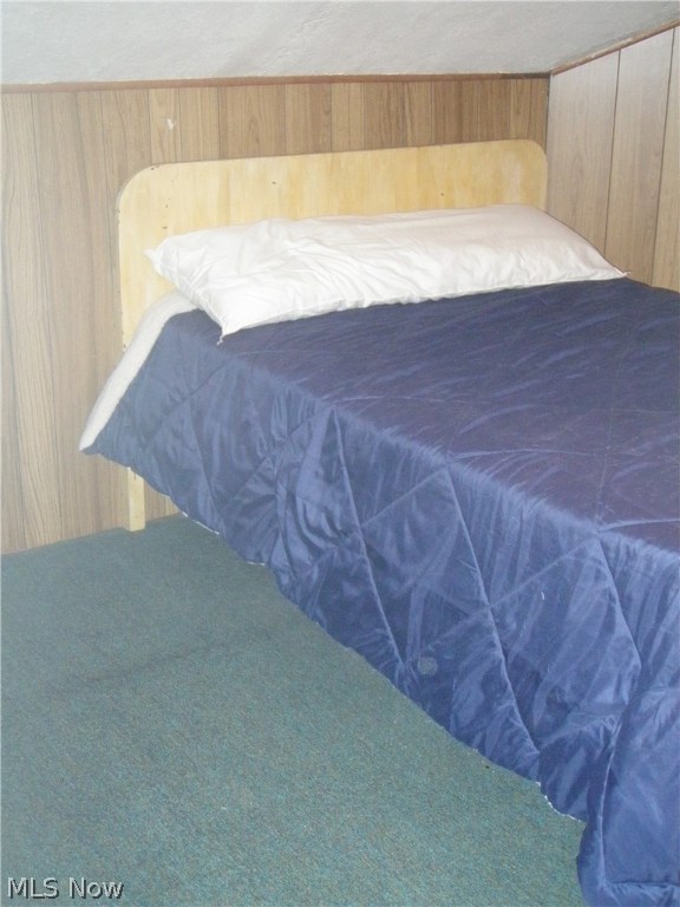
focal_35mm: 51
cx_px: 340
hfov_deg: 28.6
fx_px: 1336
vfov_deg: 37.5
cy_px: 454
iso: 800
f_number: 4
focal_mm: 9.13
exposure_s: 1/40
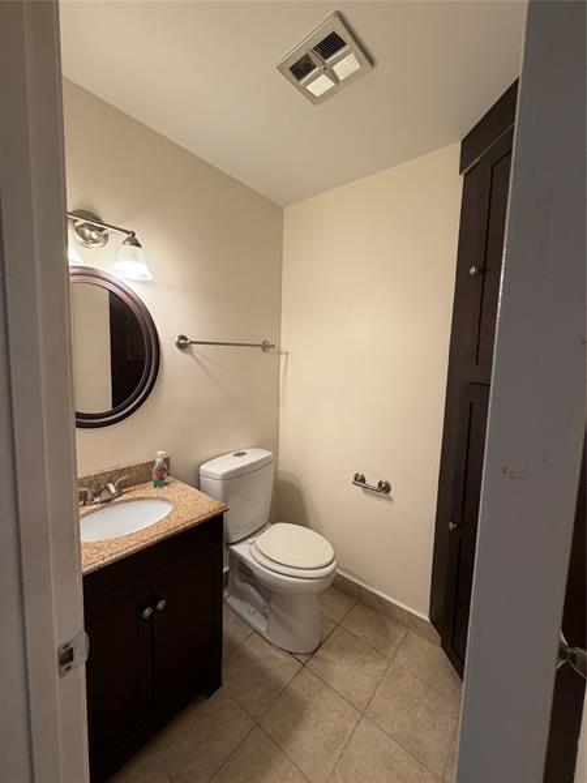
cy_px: 392
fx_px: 317
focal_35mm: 14
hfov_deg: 85.7
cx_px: 294
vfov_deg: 102.1
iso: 125
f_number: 2.2
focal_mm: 2.22
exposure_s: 1/120
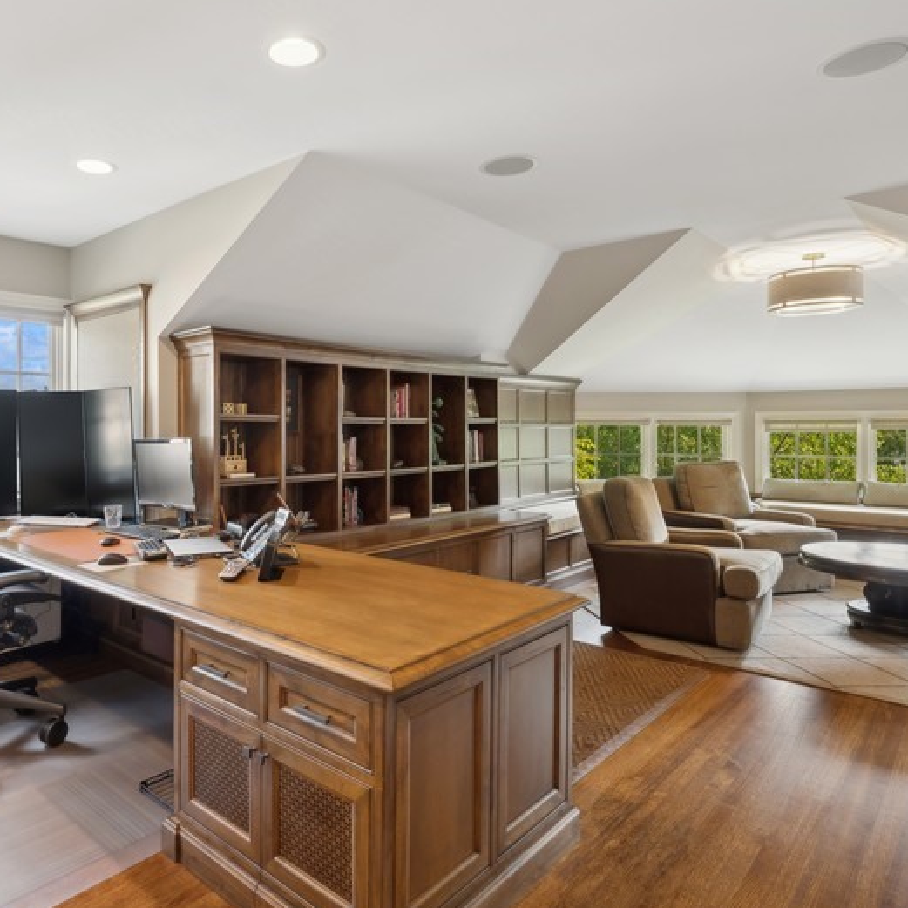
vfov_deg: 67.8
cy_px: 424
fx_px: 675
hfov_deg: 66.4
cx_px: 317
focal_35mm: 23
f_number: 8
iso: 200
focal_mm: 15.5
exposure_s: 1/2
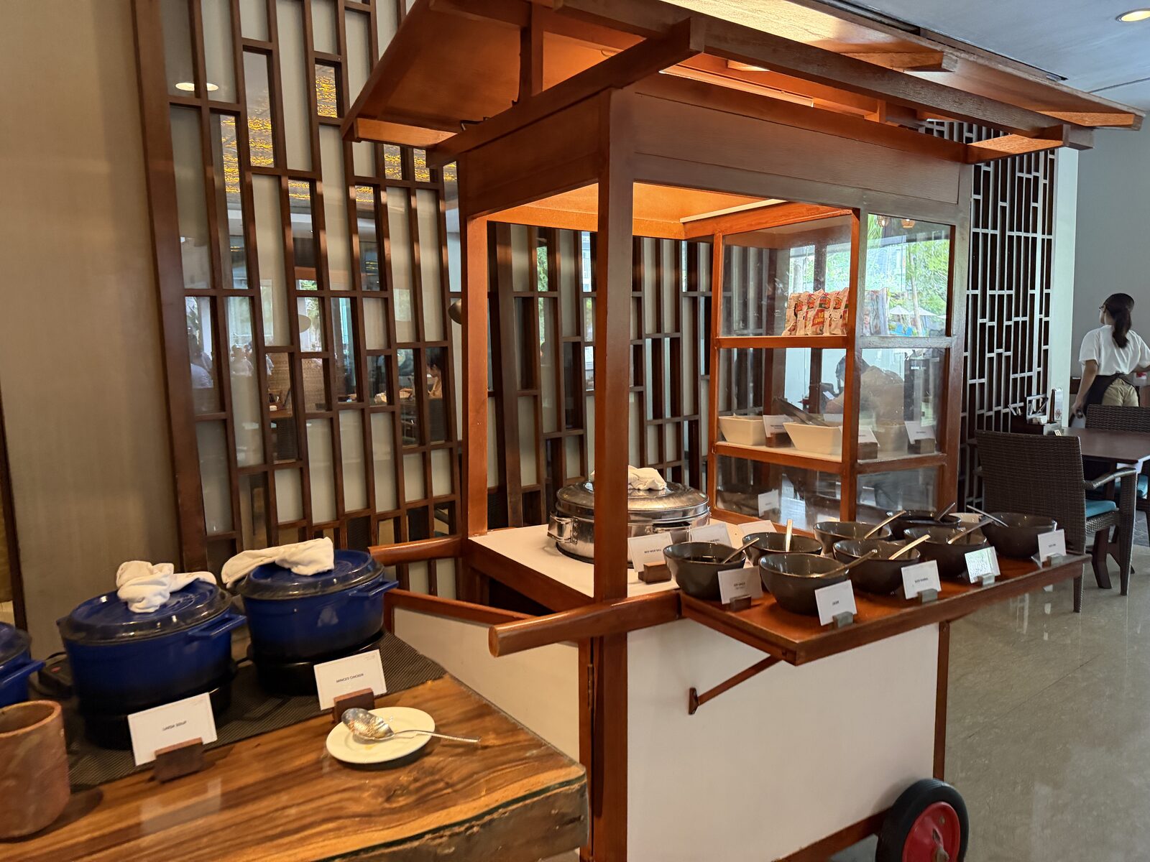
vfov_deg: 56.8
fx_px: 797
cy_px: 431
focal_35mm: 24
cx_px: 575
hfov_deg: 71.6
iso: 500
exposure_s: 1/50
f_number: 1.78
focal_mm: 6.76
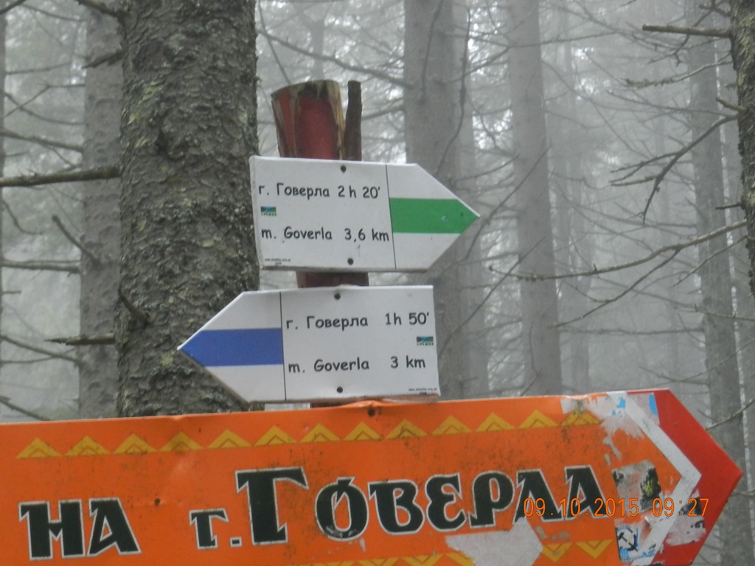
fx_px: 2508
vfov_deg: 12.9
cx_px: 378
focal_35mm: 115
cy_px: 283
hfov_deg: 17.1
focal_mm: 20.5
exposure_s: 1/3
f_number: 4.8
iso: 200
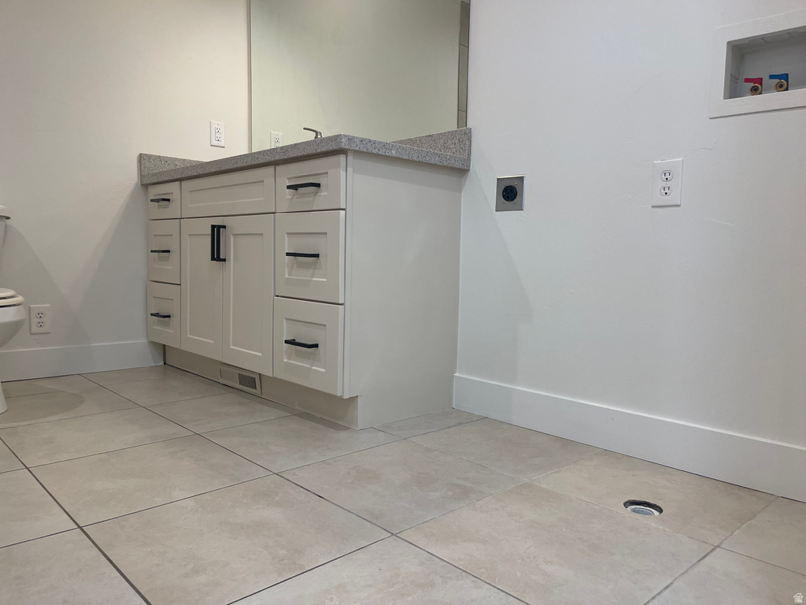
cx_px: 403
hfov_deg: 67.3
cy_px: 302
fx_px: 605
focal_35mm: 26
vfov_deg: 53.1
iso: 125
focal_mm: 5.1
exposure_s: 1/120
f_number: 1.6
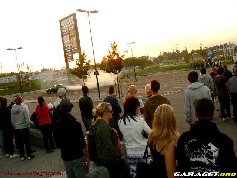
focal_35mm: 36
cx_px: 118
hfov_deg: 51.4
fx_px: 246
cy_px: 89
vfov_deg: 39.7
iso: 80
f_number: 4
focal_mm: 6
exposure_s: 1/160
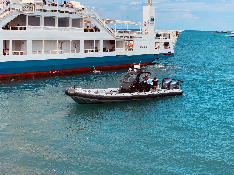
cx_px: 117
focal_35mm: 52
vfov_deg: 28.0
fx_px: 352
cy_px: 88
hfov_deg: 36.8
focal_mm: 6
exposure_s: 1/1020
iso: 16
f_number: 2.4
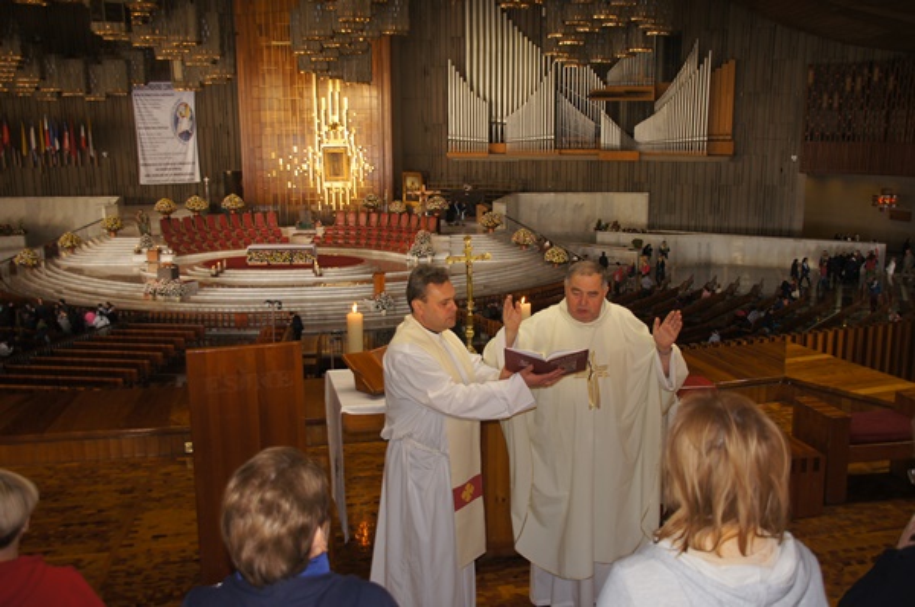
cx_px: 458
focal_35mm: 39
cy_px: 304
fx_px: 990
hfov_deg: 49.6
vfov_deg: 34.1
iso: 250
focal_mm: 26
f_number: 4
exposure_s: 1/40
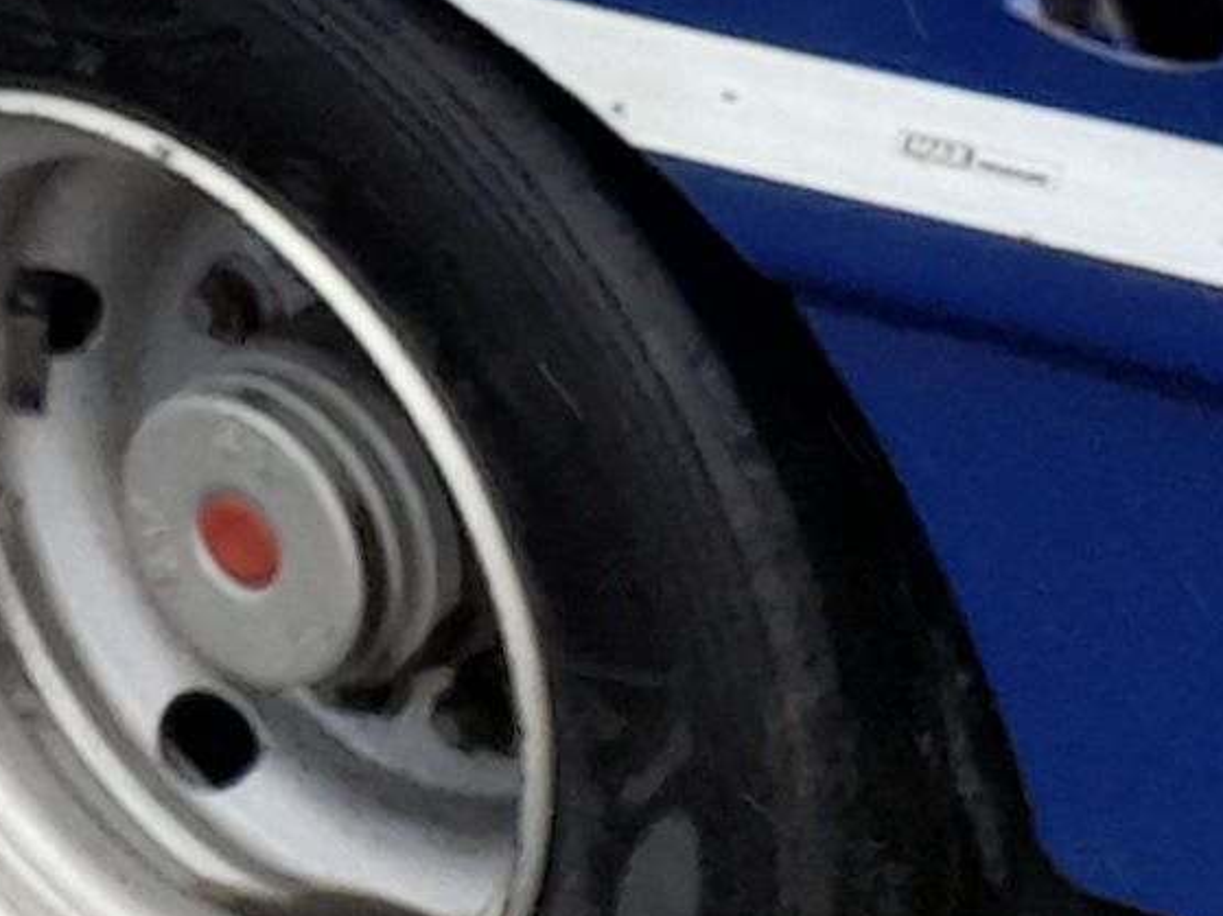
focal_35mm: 179
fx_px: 6323
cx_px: -2238
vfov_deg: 7.1
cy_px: -2142
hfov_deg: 9.2
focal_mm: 4.6
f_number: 2
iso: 20
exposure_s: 1/596
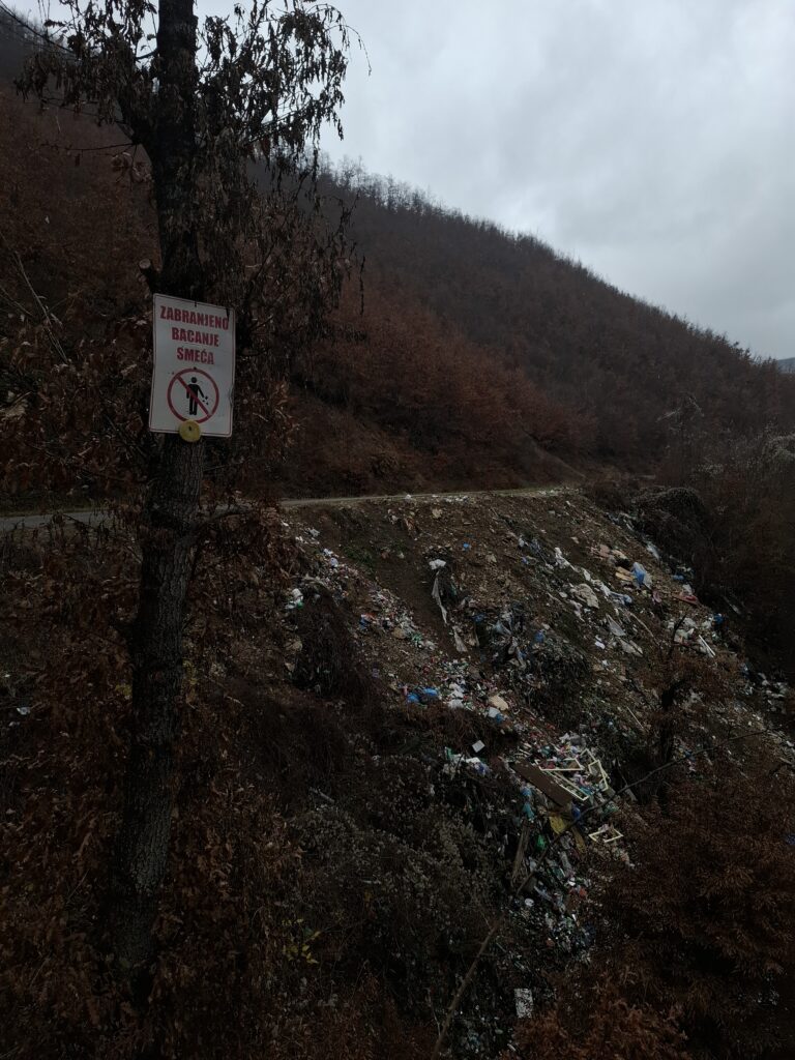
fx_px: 704
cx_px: 398
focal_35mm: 23
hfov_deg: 58.9
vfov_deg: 73.9
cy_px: 530
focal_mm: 5.54
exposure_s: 1/909
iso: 50
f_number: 1.8
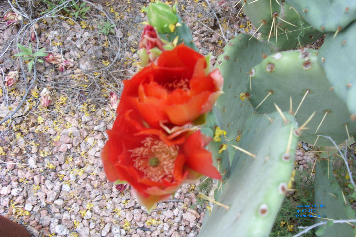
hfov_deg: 48.5
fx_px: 396
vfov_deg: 33.4
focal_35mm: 40
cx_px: 179
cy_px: 116
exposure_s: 1/26
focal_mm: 6.3
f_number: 2.8
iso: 100
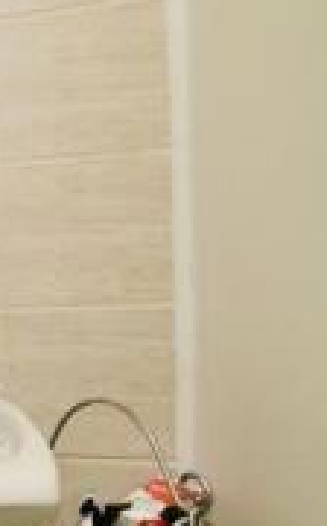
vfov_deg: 38.6
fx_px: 744
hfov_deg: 14.0
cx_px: -507
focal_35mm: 52
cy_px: 340
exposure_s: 1/30
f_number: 8
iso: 160
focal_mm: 14
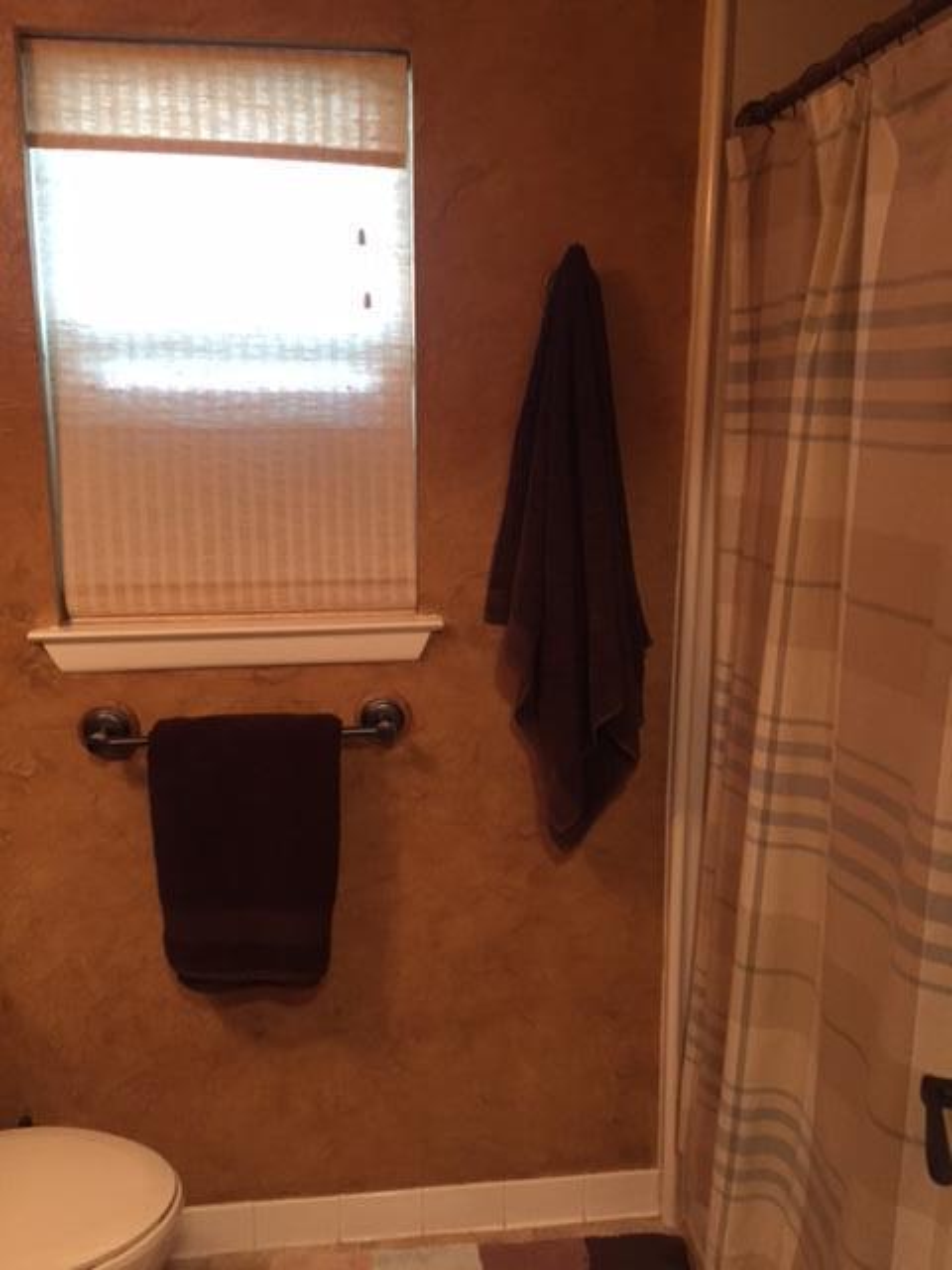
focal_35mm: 29
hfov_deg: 48.2
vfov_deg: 61.7
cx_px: 476
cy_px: 635
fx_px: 1063
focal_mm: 4.15
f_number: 2.2
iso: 200
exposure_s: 1/30
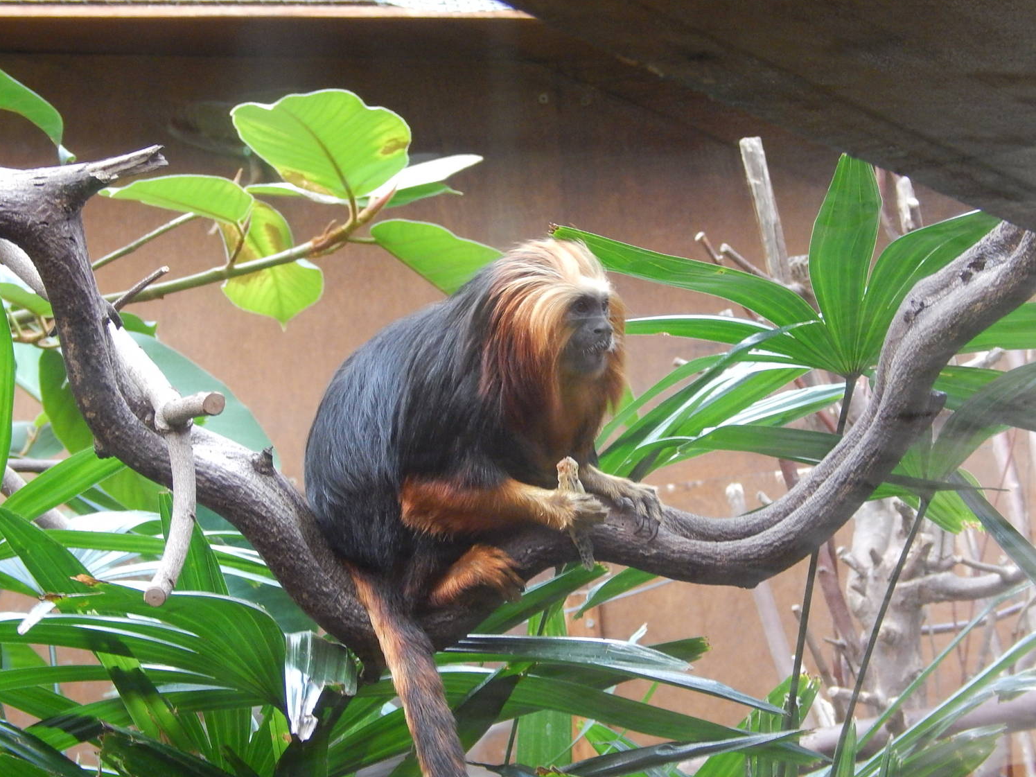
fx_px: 4549
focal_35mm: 152
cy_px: 411
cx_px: 526
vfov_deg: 9.8
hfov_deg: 13.0
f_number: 4.9
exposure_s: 1/30
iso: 360
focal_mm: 25.3
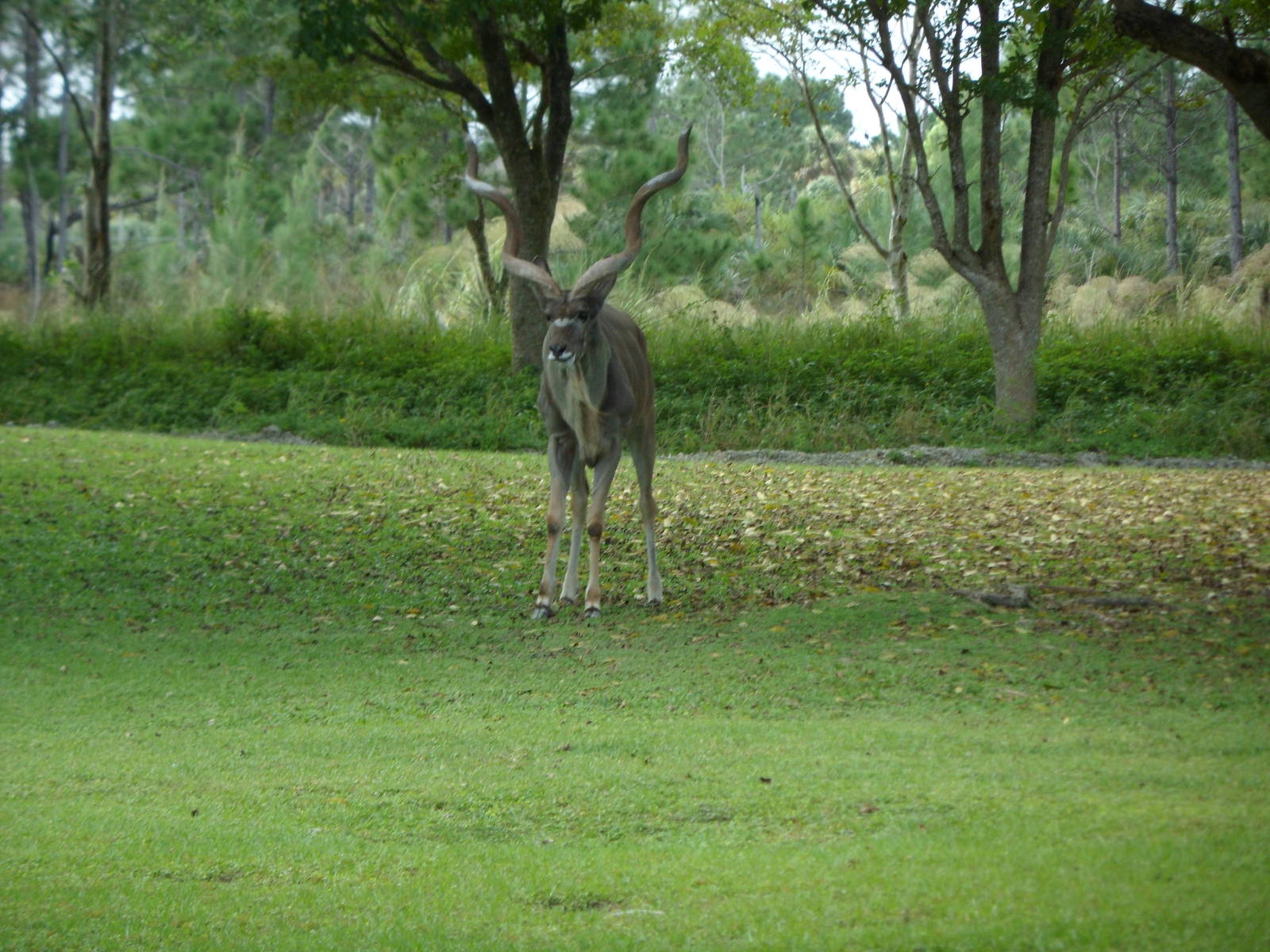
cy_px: 476
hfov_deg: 7.3
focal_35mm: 270
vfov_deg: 5.5
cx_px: 635
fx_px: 9906
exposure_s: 1/125
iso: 80
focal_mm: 46.8
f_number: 5.9
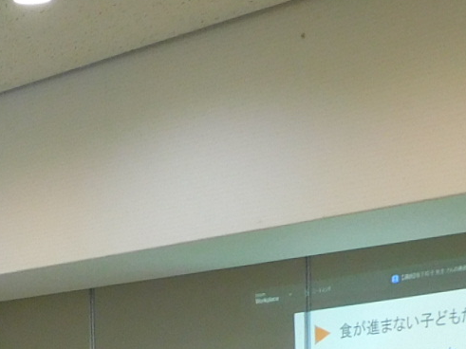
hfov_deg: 16.9
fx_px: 1494
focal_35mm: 111
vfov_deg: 12.5
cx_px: -104
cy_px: 574
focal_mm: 4.3
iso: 160
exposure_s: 1/30
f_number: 3.3
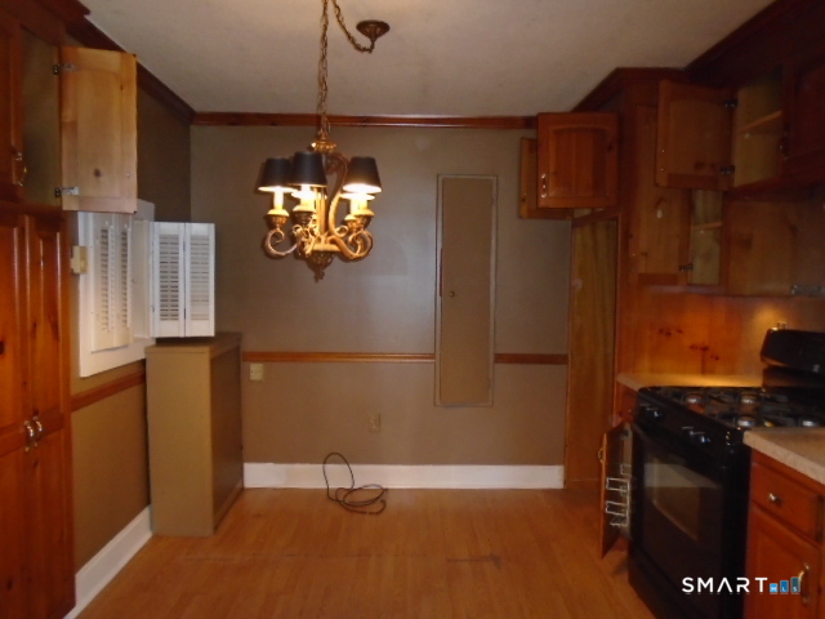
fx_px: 620
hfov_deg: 67.3
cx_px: 412
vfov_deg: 53.1
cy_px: 310
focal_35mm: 26
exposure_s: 1/30
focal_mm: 4.6
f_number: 3.2
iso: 400
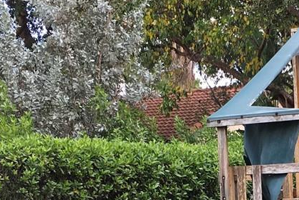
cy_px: 263
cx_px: 309
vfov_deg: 11.6
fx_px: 955
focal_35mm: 115
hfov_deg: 17.3
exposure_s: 1/194
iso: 25
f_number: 2.2
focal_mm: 4.15
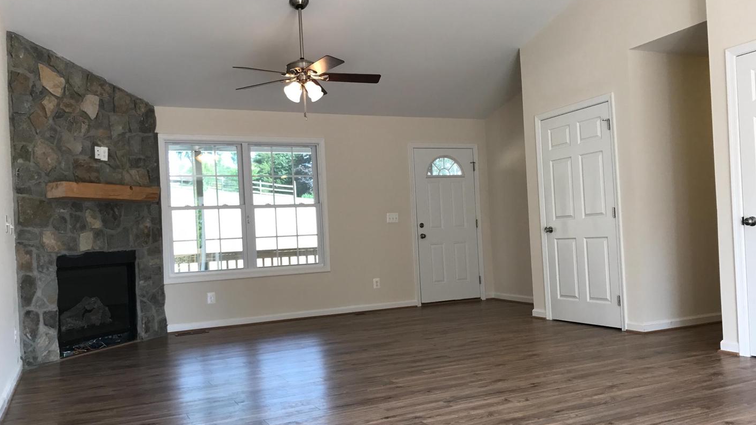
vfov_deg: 37.7
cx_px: 372
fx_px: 621
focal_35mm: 31
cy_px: 238
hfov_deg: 62.6
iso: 40
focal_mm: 3.99
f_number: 1.8
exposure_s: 1/120
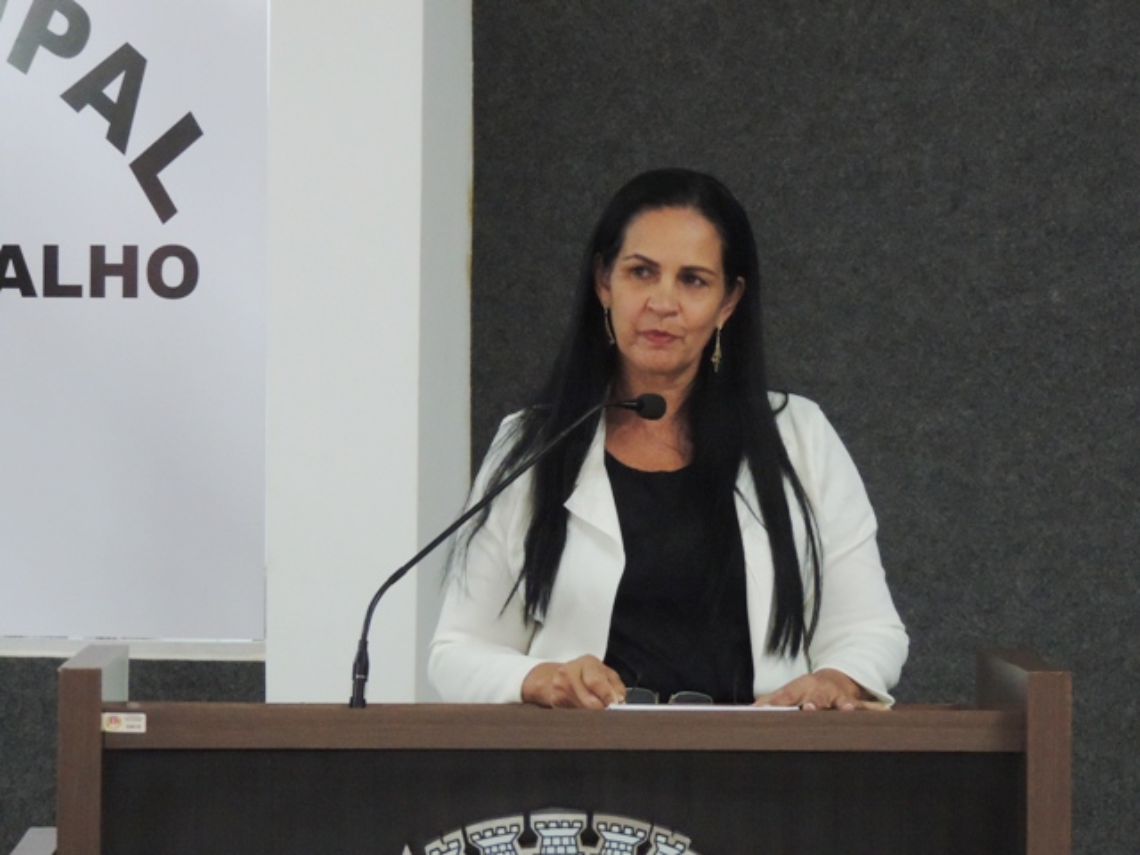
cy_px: 428
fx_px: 5105
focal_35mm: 155
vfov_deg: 9.6
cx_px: 570
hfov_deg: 12.7
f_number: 4.4
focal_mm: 27.6
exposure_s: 1/30
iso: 1600
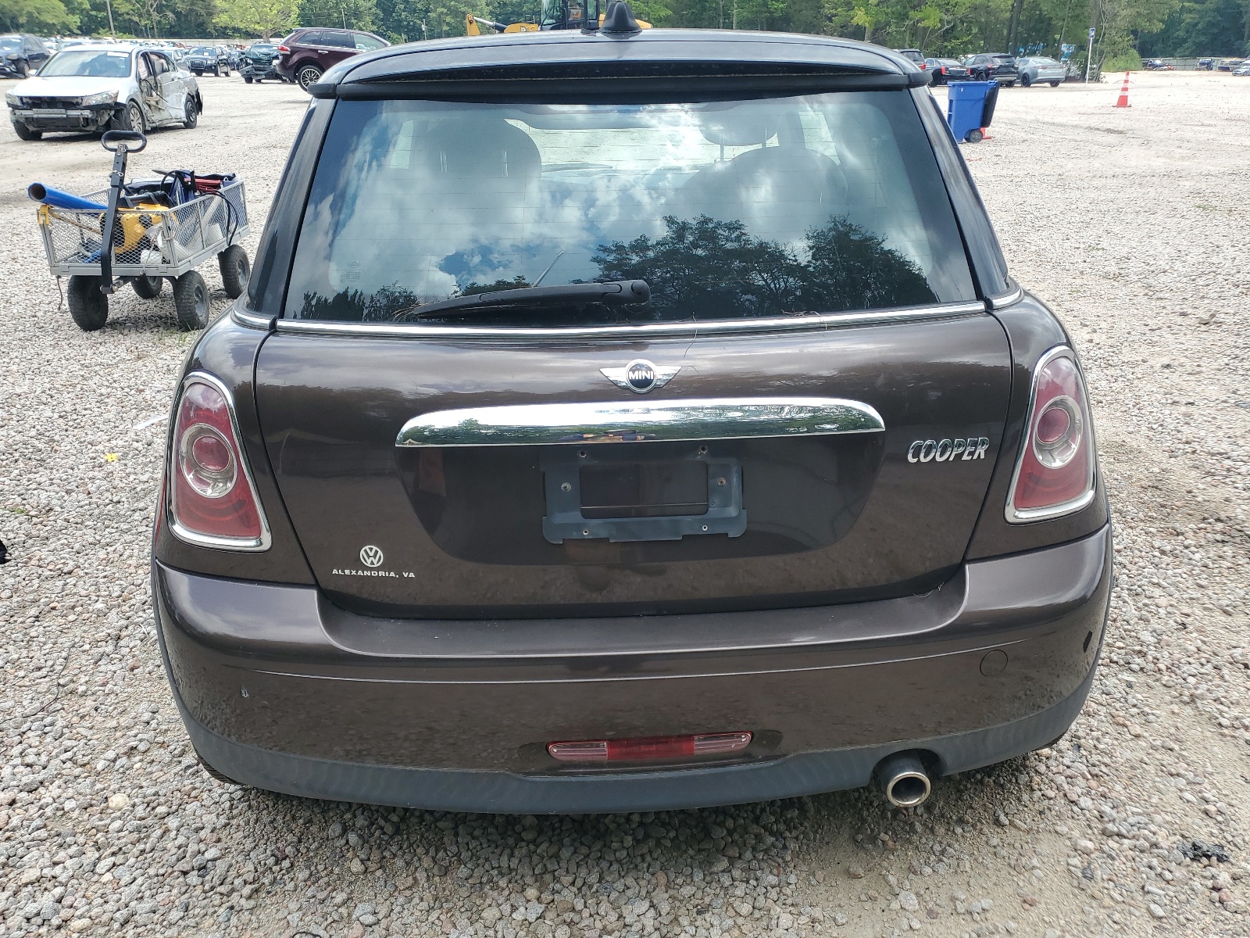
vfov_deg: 53.1
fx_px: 939
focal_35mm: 26
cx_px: 625
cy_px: 469
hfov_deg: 67.3
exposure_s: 1/1000
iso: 50
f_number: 1.5
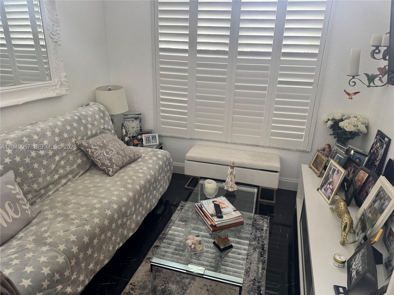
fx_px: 273
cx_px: 197
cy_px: 148
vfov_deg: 56.8
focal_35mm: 24
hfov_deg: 71.6
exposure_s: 1/60
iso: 320
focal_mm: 6.76
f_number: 1.78
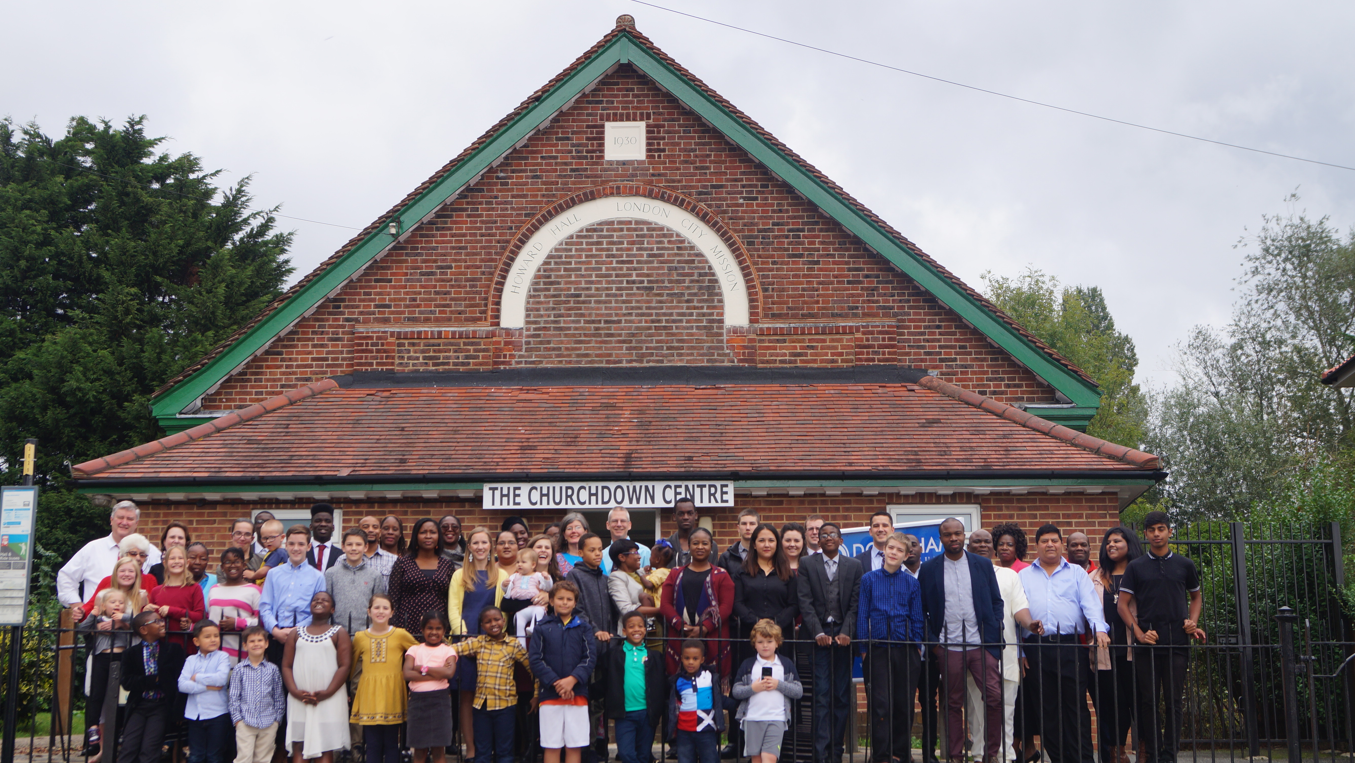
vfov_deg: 24.9
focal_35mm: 48
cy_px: 424
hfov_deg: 42.9
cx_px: 670
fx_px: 1725
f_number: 8
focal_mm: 30
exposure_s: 1/100
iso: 100
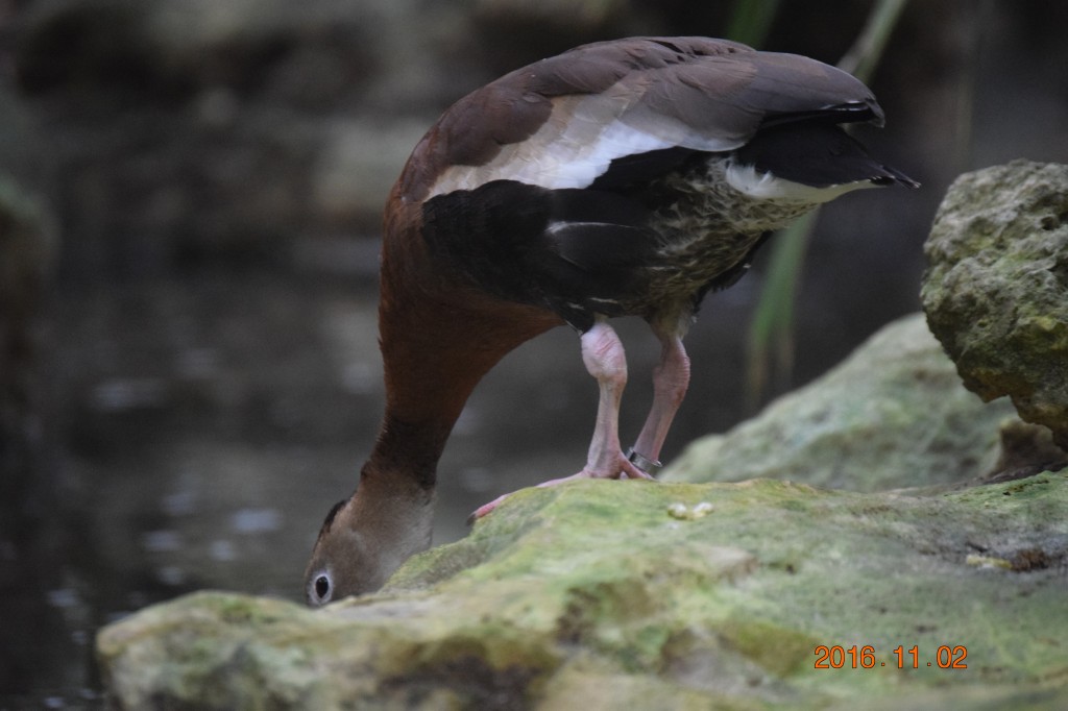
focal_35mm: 262
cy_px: 356
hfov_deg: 7.8
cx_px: 534
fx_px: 7785
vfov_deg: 5.2
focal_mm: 175
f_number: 5.3
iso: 4000
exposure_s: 1/500
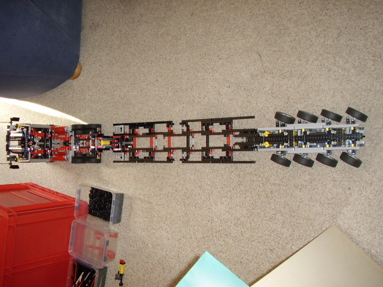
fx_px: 332
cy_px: 144
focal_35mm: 30
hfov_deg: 60.0
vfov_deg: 46.8
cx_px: 192
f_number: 2.9
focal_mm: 5.8
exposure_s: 1/30
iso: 183
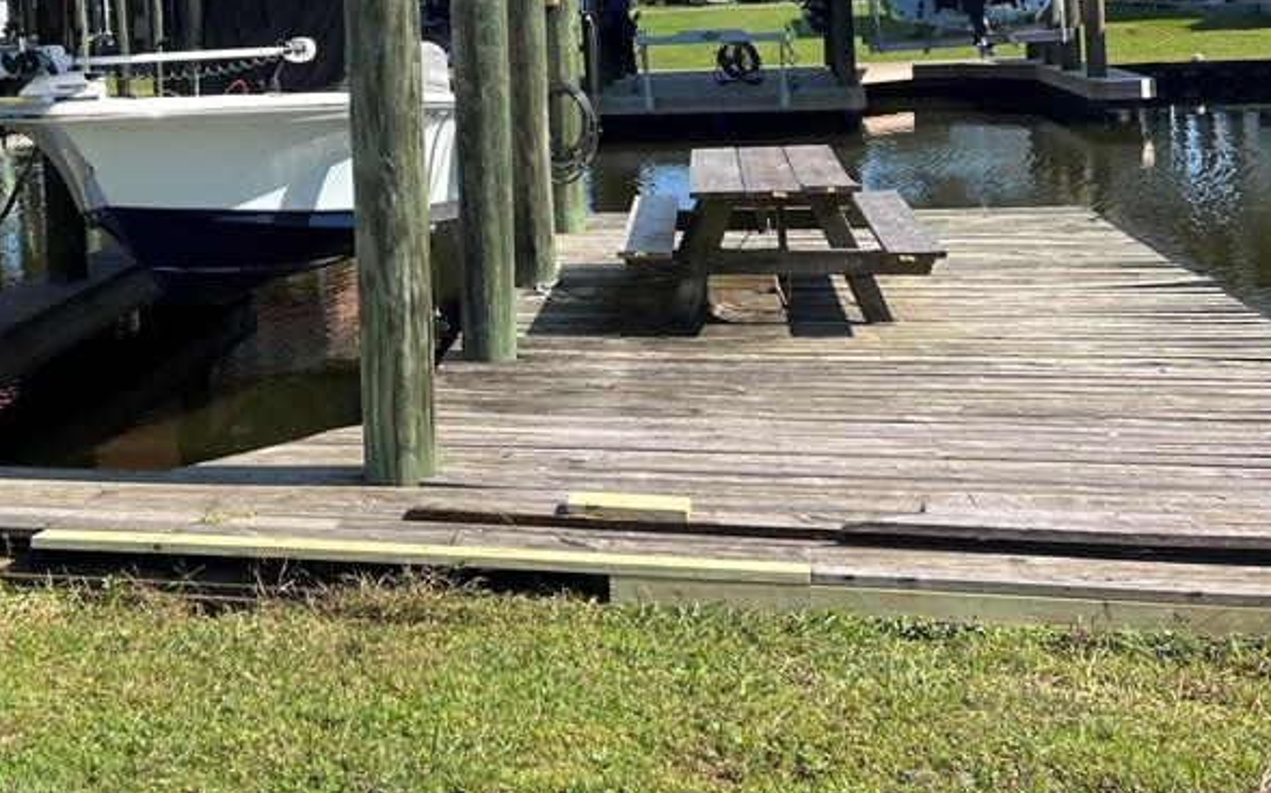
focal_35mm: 48
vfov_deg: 25.9
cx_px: 257
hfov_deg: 40.2
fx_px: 1662
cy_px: 63
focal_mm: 5.7
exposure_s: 1/2083
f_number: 1.5
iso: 50
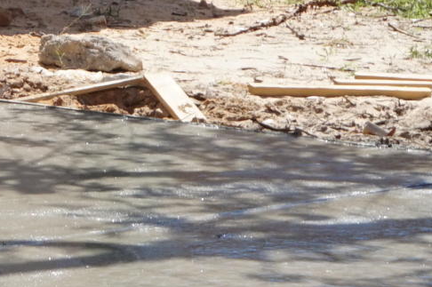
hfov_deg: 6.7
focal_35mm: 278
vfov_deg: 4.9
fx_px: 3333
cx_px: -885
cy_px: -194
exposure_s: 1/80
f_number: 13
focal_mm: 30
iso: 100
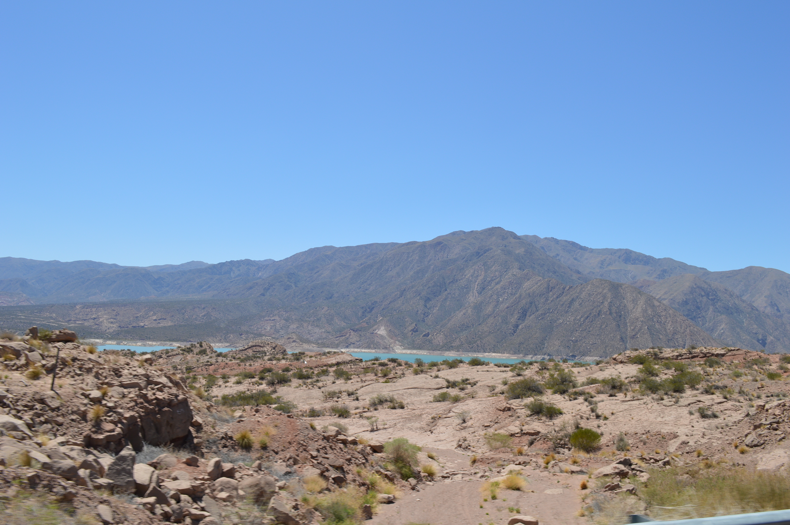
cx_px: 395
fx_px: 724
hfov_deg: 57.3
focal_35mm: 33
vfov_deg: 39.9
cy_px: 262
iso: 100
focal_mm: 22
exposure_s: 1/250
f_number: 8
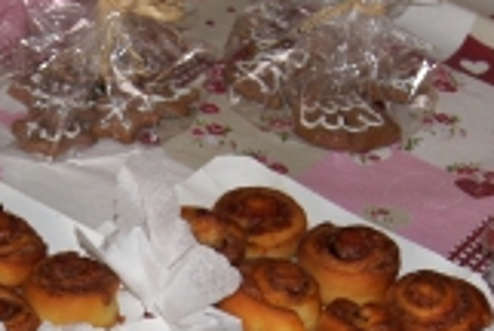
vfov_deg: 10.3
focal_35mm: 128
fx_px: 1760
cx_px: 74
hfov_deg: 15.8
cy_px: 526
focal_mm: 26
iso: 500
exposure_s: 1/60
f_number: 5.6
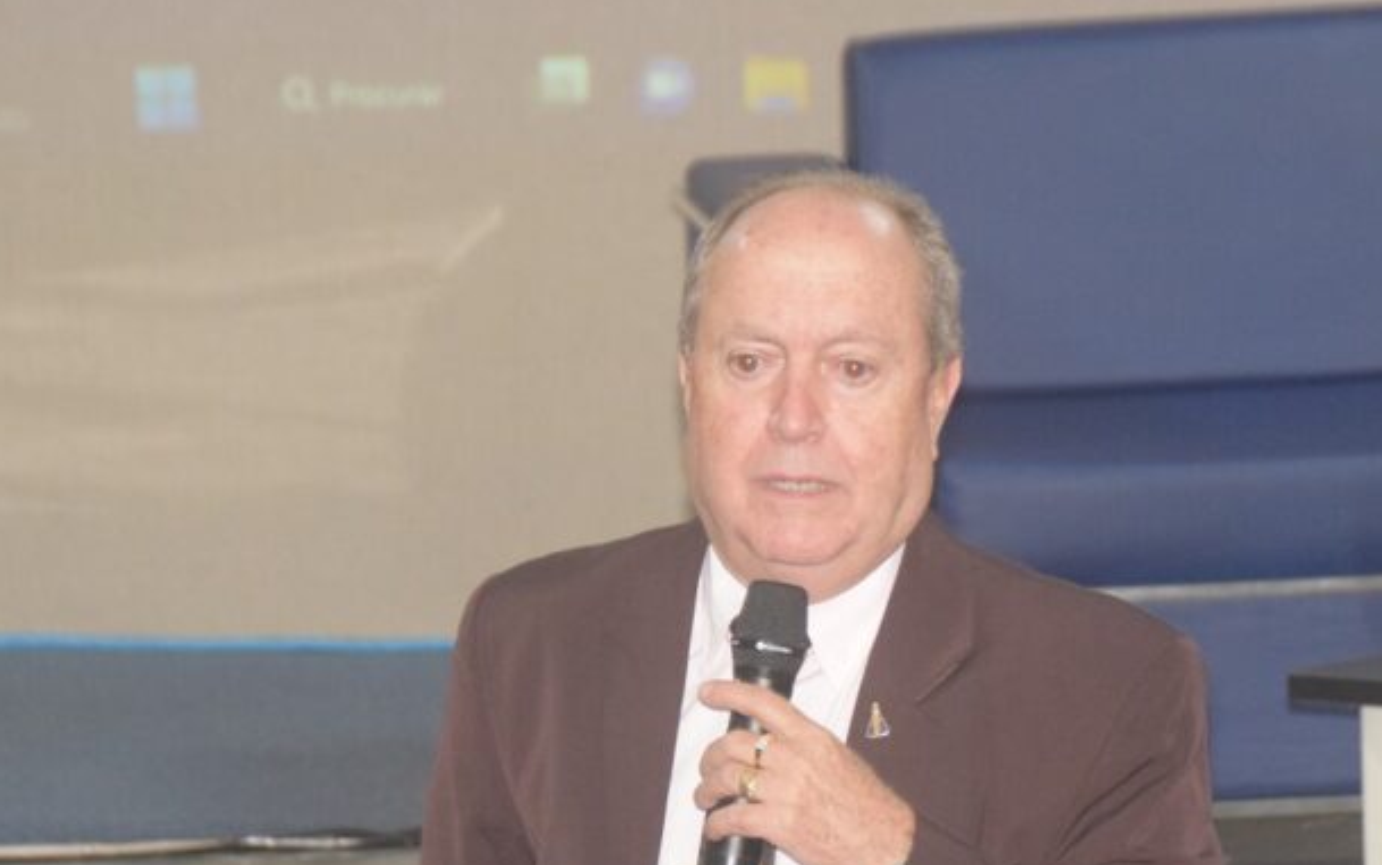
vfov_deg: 4.9
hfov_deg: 7.8
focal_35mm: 270
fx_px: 10167
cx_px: 713
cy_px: 729
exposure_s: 1/60
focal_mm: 105
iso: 3200
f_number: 5.6
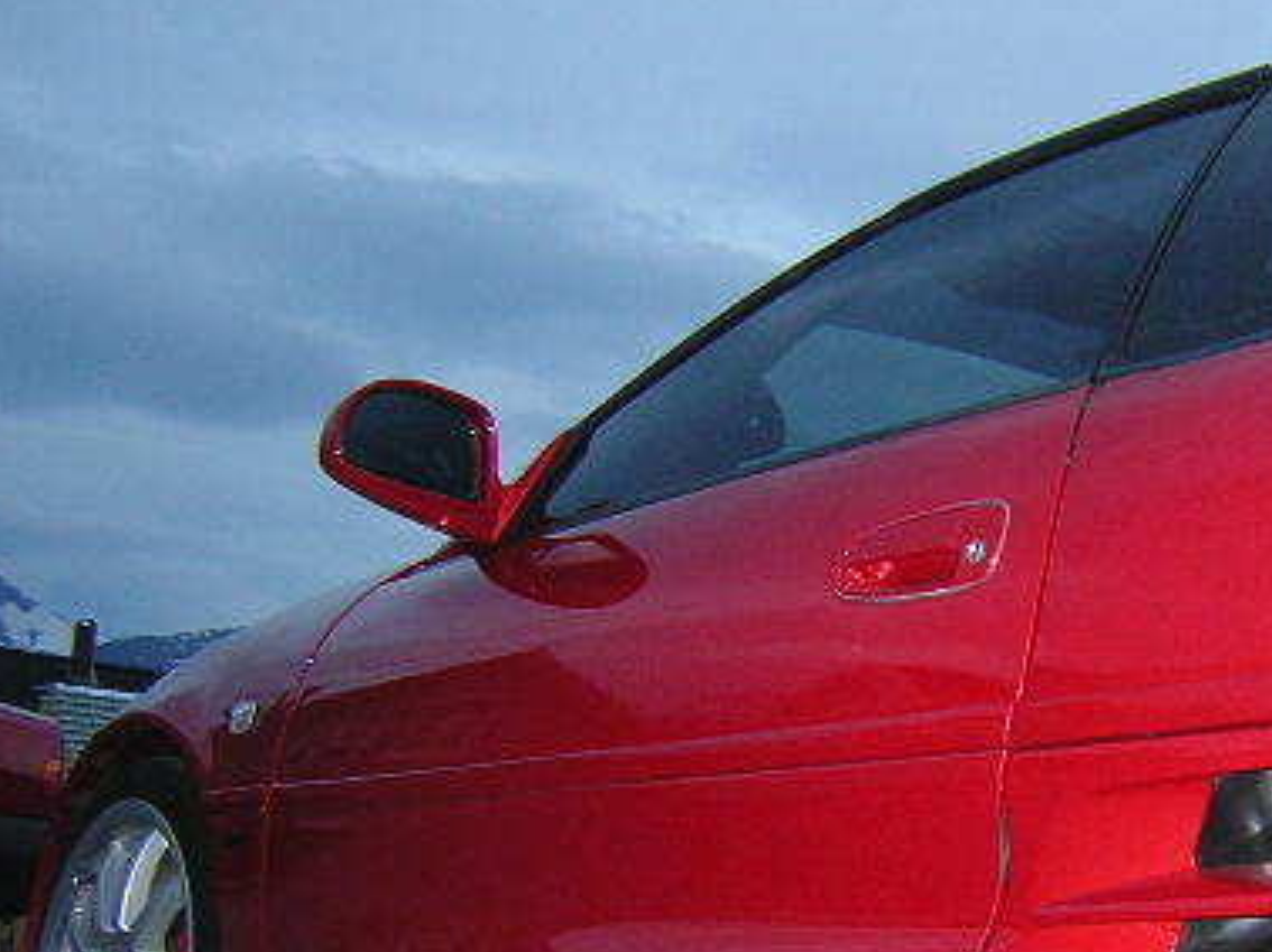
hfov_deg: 30.8
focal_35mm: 61
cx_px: 1040
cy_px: 737
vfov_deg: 23.7
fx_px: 2240
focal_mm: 4.7
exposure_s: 1/60.1
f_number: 2.6
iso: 293
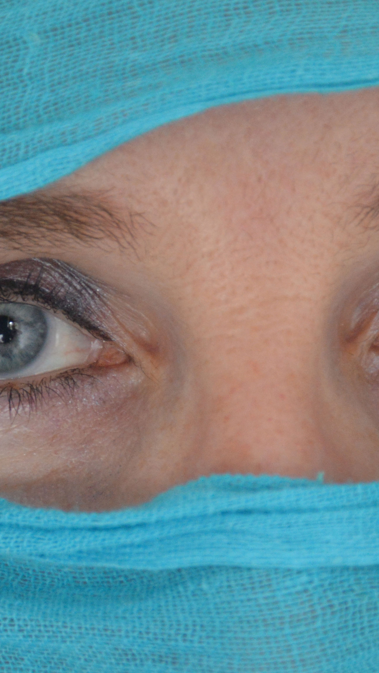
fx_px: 7645
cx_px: 257
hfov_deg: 2.8
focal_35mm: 428
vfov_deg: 5.0
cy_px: 416
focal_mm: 140
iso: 800
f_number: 5.6
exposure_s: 1/25
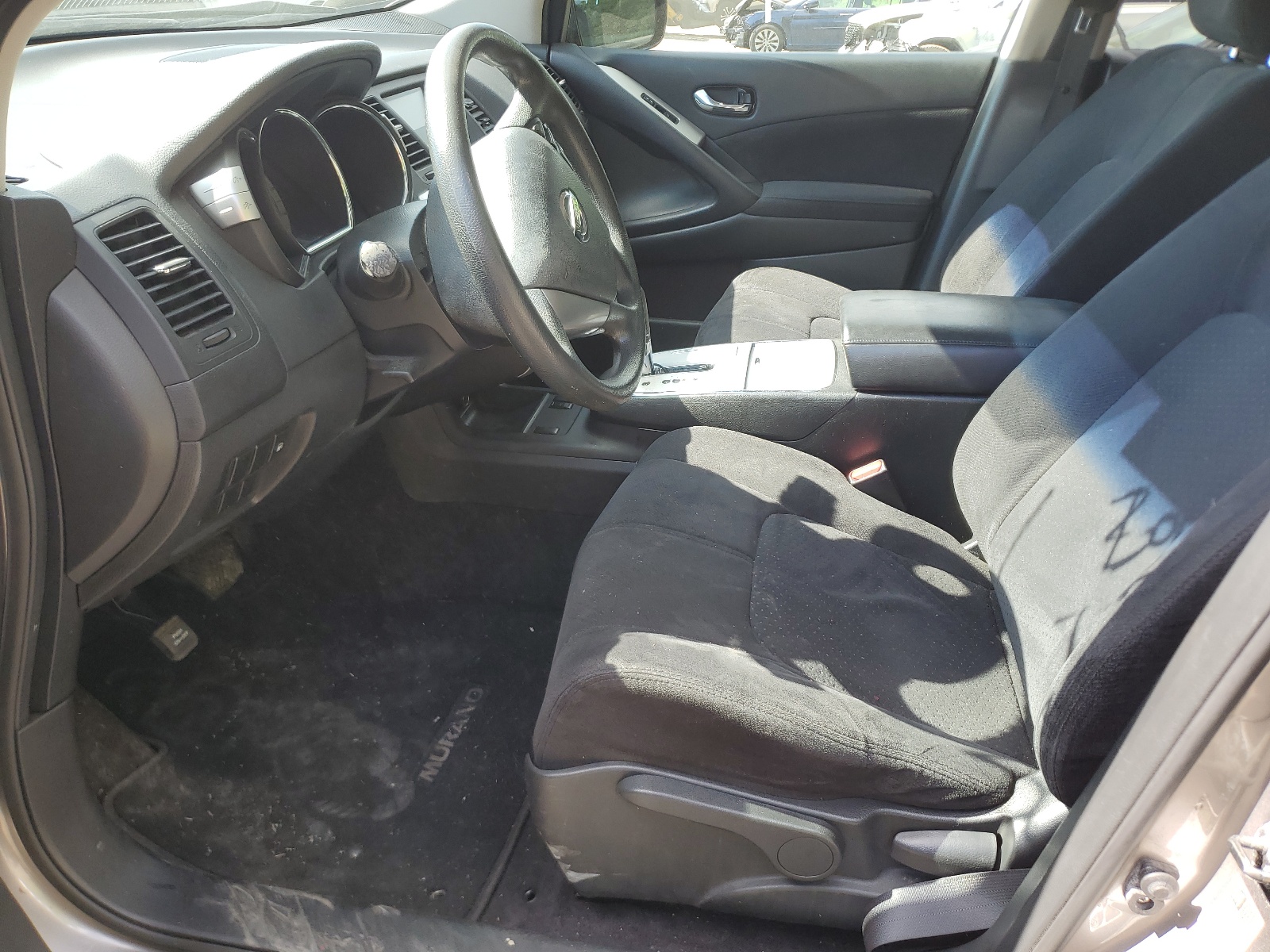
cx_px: 635
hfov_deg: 67.3
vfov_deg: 53.1
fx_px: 954
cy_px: 476
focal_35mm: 26
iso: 50
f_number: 1.5
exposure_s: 1/263
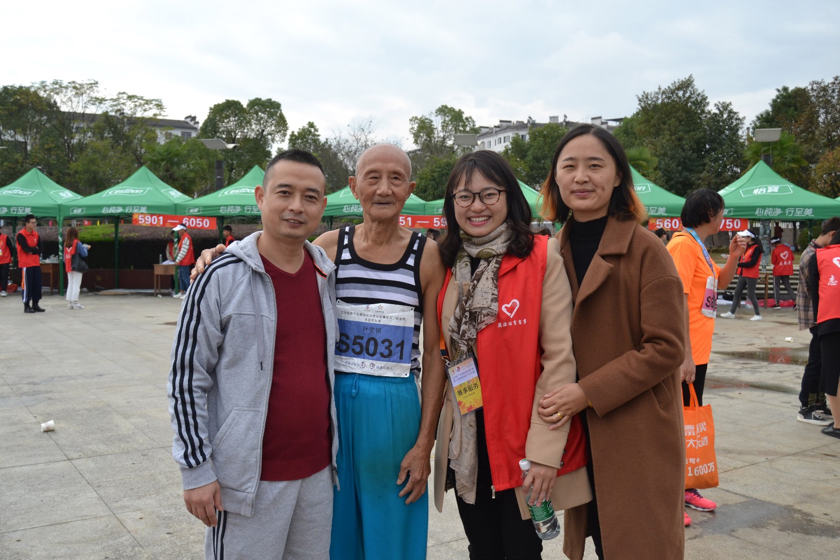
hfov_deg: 55.1
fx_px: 805
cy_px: 280
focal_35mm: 34
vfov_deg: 38.3
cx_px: 420
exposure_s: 1/1600
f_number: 5.6
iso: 400
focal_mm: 23
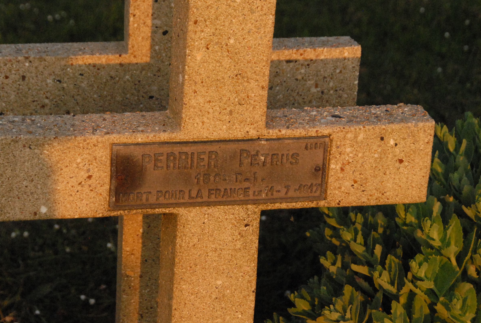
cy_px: 140
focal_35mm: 127
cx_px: 218
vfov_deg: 10.8
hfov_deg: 16.1
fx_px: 1700
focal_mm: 70
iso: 1600
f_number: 7.1
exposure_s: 1/1600
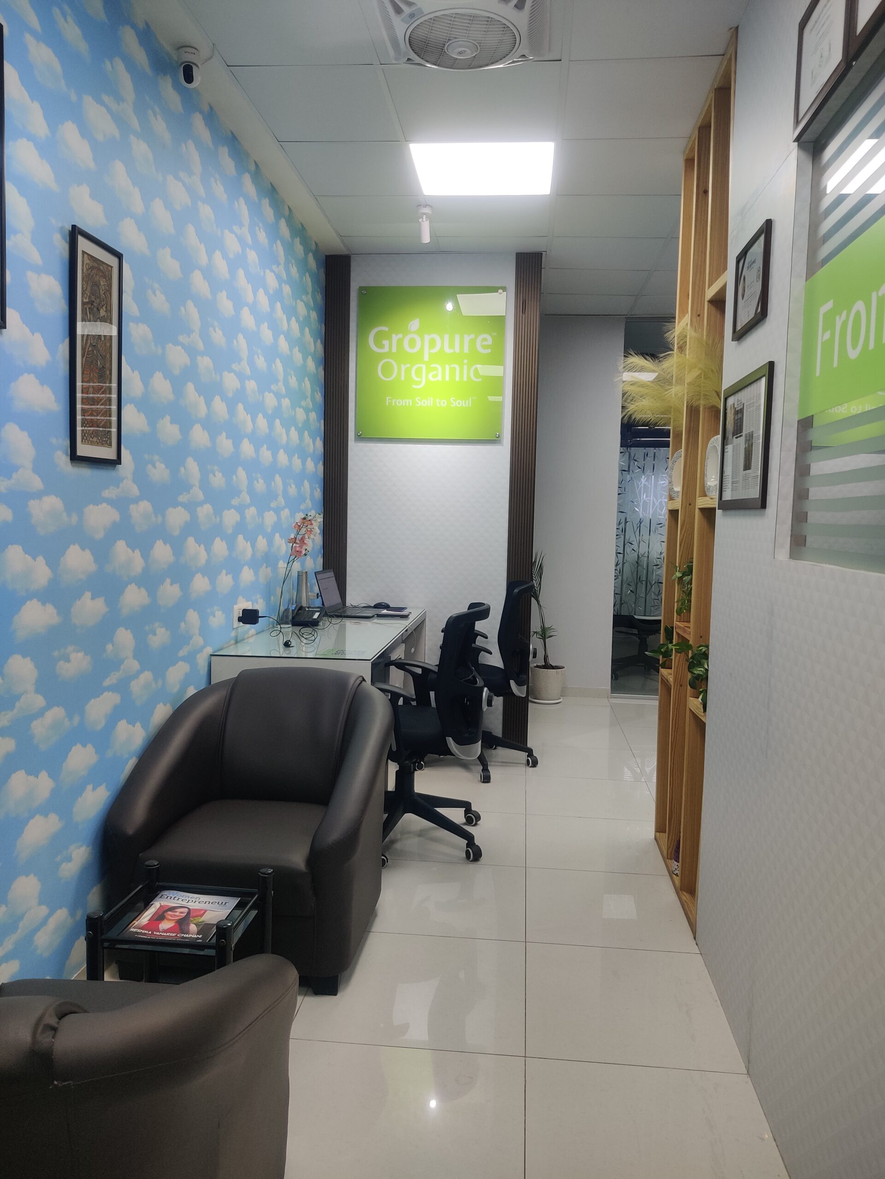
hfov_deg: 51.4
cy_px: 590
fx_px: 920
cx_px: 442
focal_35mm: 27
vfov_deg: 65.3
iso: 200
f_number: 1.75
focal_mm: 4.75
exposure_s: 1/100
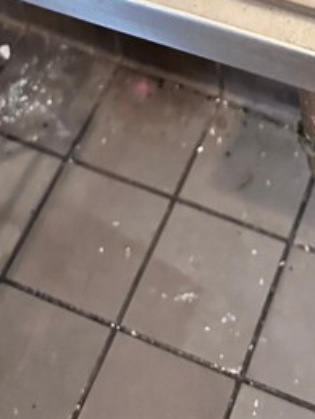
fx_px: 910
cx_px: 318
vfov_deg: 21.4
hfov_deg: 19.1
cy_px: -226
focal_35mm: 75
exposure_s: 1/60
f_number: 1.78
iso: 640
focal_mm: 6.86
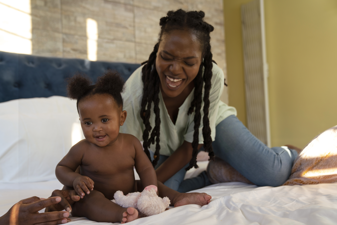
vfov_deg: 36.9
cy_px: 112
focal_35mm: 36
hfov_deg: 53.1
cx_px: 168
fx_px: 337
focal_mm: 36
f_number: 3.2
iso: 400
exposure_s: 1/160
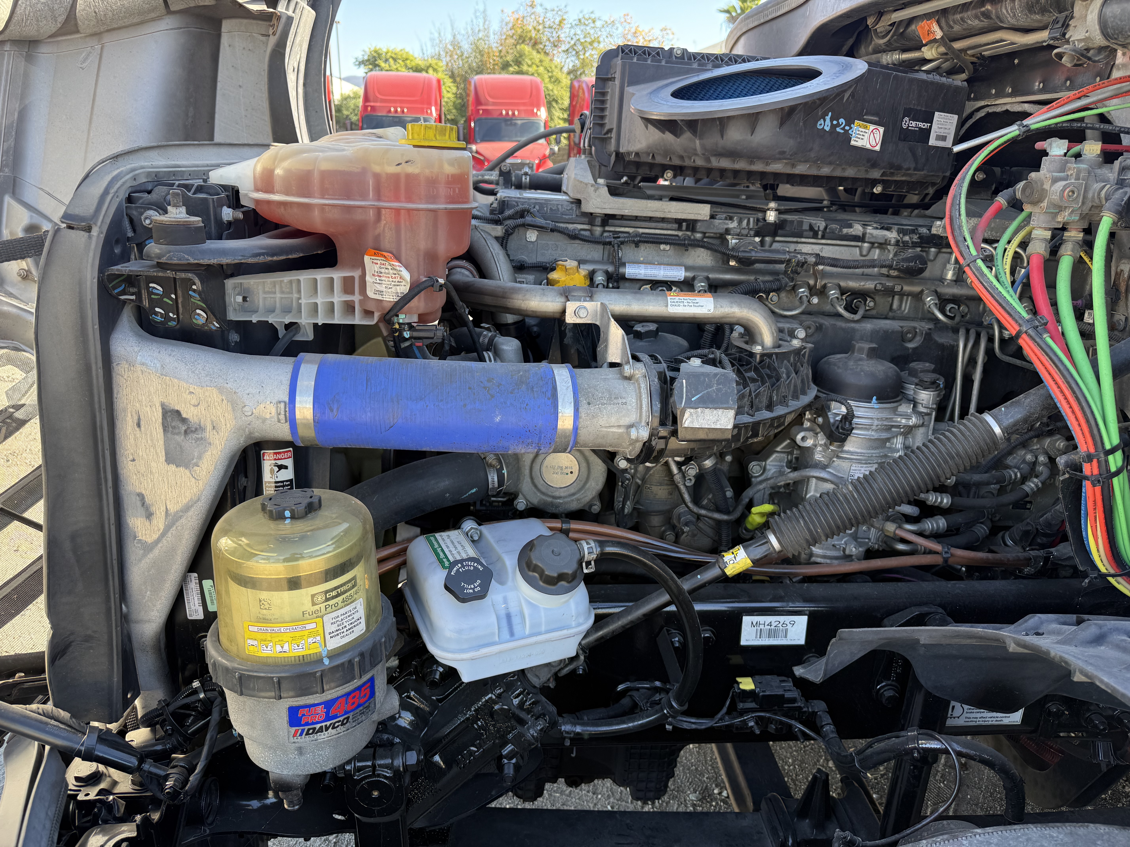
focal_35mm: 24
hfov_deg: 71.6
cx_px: 565
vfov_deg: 56.8
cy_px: 424
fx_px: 783
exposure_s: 1/215
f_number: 1.78
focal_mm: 6.76
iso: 64
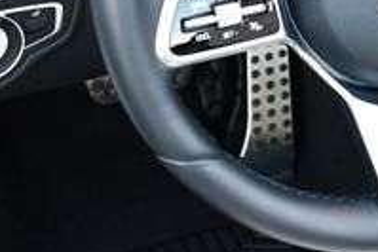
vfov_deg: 11.6
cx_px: 482
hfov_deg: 16.7
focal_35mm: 116
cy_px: -63
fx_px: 1219
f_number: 3.5
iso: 800
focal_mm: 18
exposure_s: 1/200
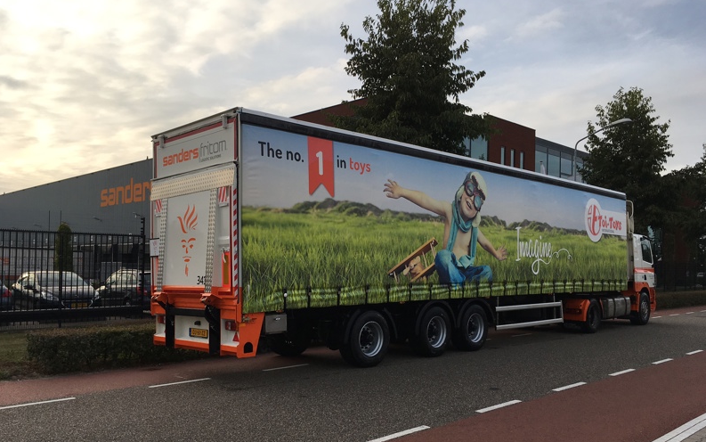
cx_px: 353
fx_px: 597
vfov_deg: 40.5
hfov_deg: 61.2
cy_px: 258
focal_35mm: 31
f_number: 2.2
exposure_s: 1/974
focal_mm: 4.15
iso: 25
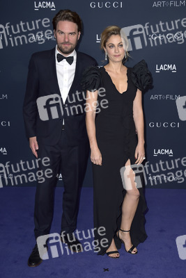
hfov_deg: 26.0
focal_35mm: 52
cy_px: 139
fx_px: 403
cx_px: 93
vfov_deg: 38.2
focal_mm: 52
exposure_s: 1/250
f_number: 6.3
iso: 500
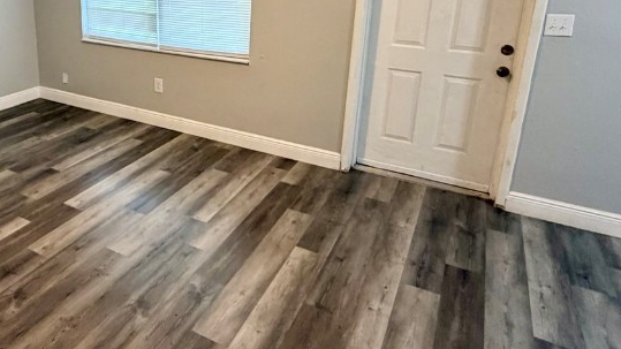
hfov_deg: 63.3
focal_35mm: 29
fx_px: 477
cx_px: 179
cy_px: 79
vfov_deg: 38.9
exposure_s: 1/60
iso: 320
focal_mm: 2.22
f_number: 2.2
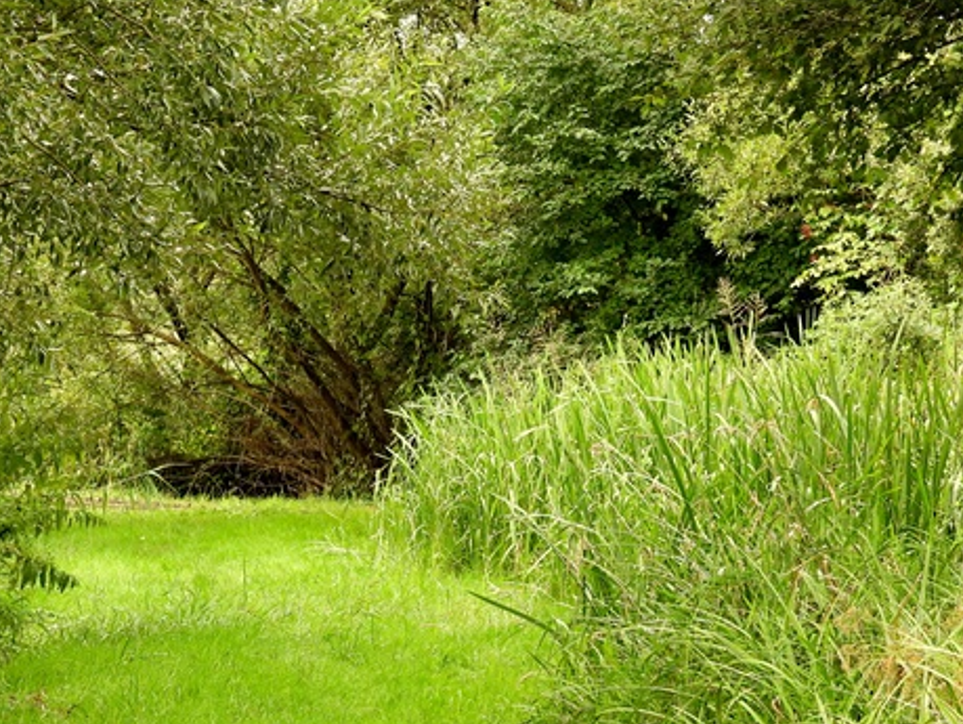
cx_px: 319
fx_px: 4121
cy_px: 464
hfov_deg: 13.3
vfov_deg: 10.0
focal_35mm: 148
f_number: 4
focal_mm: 15.2
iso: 100
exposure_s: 1/100
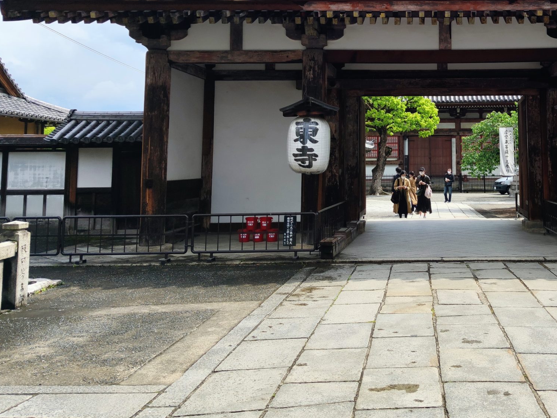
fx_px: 660
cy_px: 91
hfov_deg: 43.7
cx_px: 441
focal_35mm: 41
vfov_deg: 34.2
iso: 100
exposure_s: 1/4074
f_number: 1.69
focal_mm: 6.74
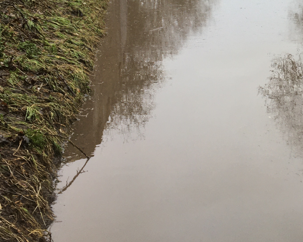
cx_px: 298
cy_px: 29
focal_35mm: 83
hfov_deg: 22.2
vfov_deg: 18.2
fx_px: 744
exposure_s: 1/100
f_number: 2.2
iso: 32
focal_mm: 4.15
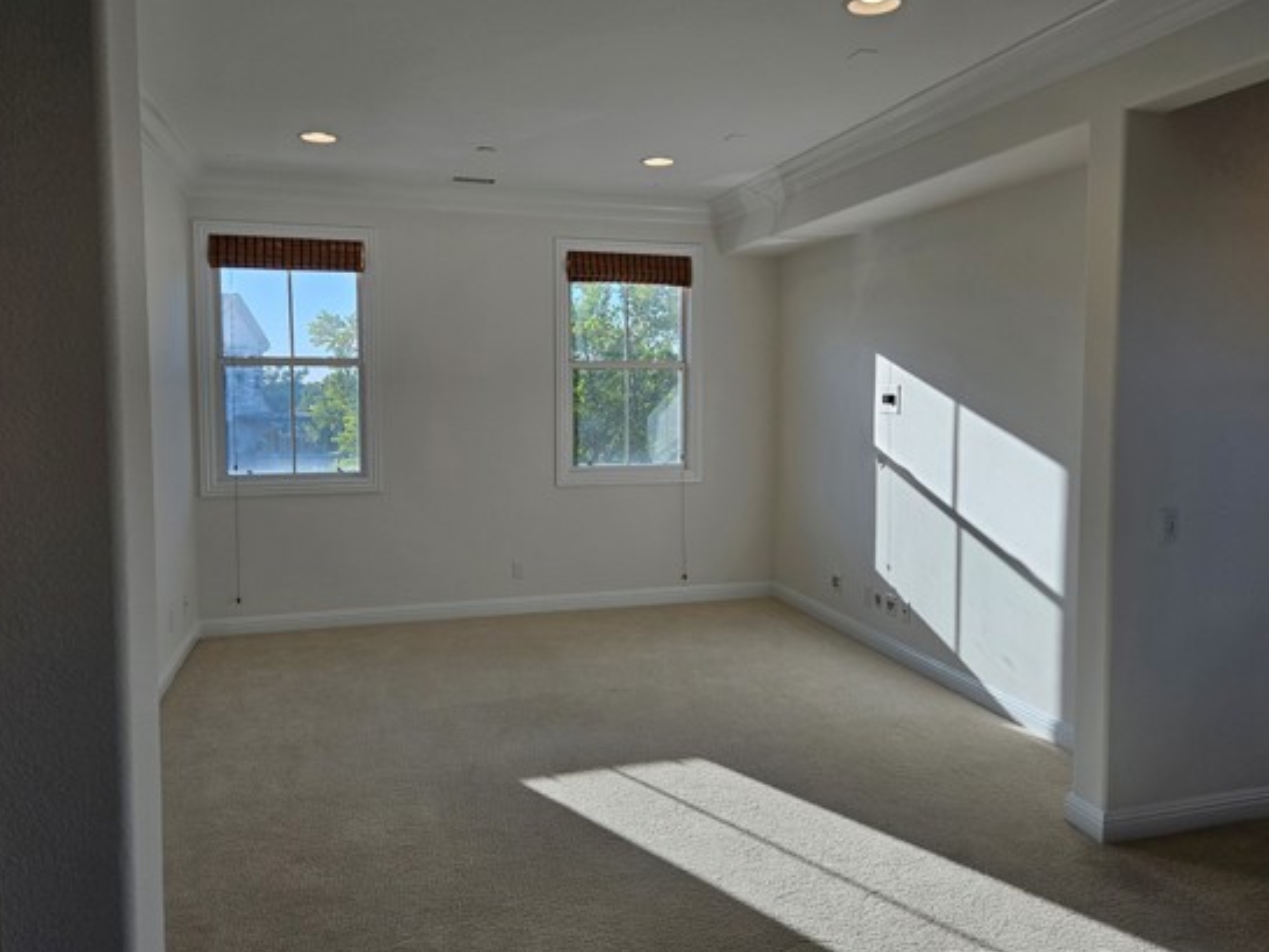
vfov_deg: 51.3
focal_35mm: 27
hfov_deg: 65.3
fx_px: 990
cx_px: 673
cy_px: 447
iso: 25
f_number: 1.8
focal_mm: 5.4
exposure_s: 1/547
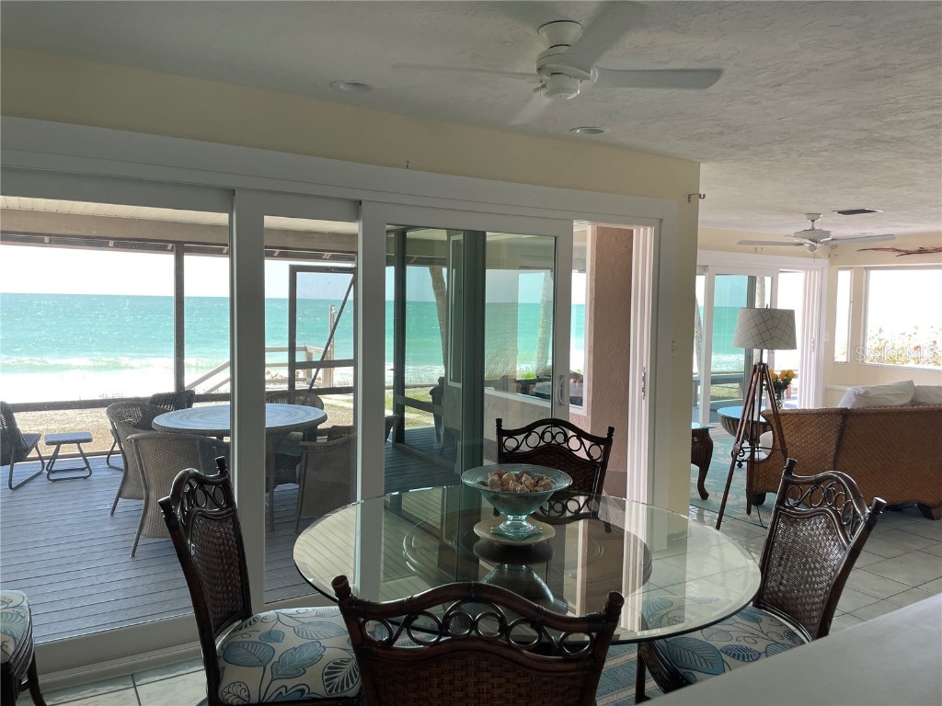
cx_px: 471
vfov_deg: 53.1
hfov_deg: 67.3
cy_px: 353
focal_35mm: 26
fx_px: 708
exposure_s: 1/120
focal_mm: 4.2
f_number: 1.6
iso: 50
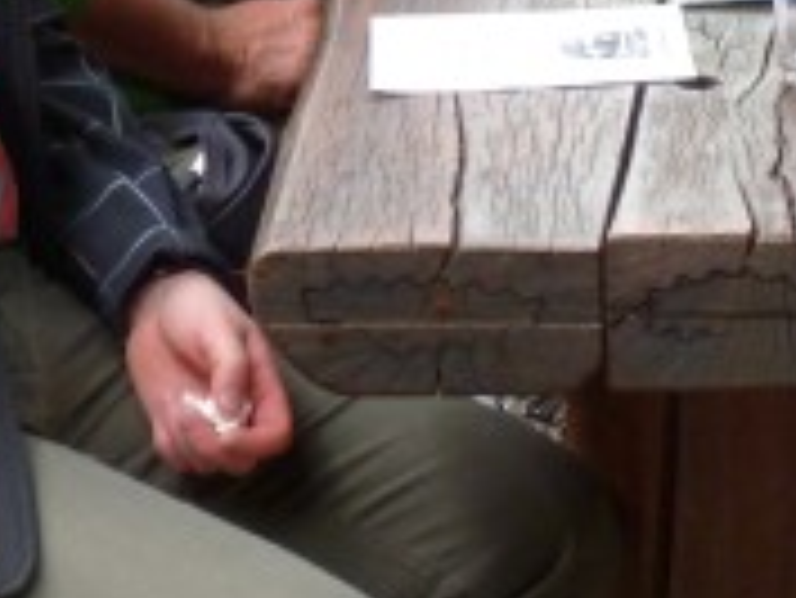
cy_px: -315
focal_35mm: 139
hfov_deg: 13.9
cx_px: 850
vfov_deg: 10.3
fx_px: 3198
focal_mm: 7.4
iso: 200
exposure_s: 1/60
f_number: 3.9
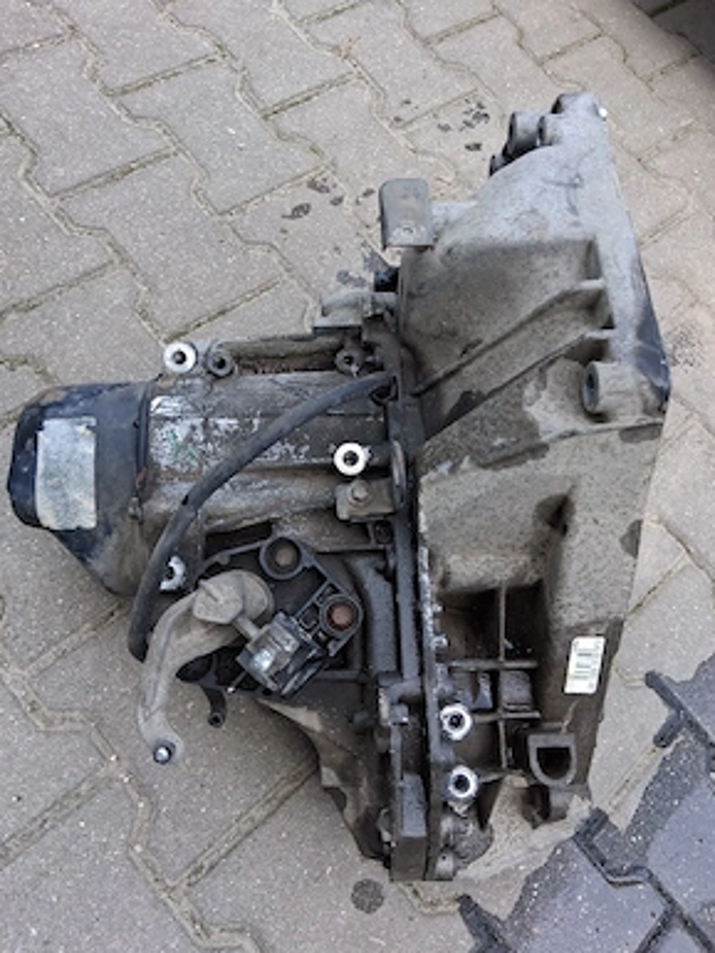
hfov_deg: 51.4
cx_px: 359
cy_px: 475
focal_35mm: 27
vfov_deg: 65.3
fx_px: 743
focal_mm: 3.98
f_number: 1.8
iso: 64
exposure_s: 1/120
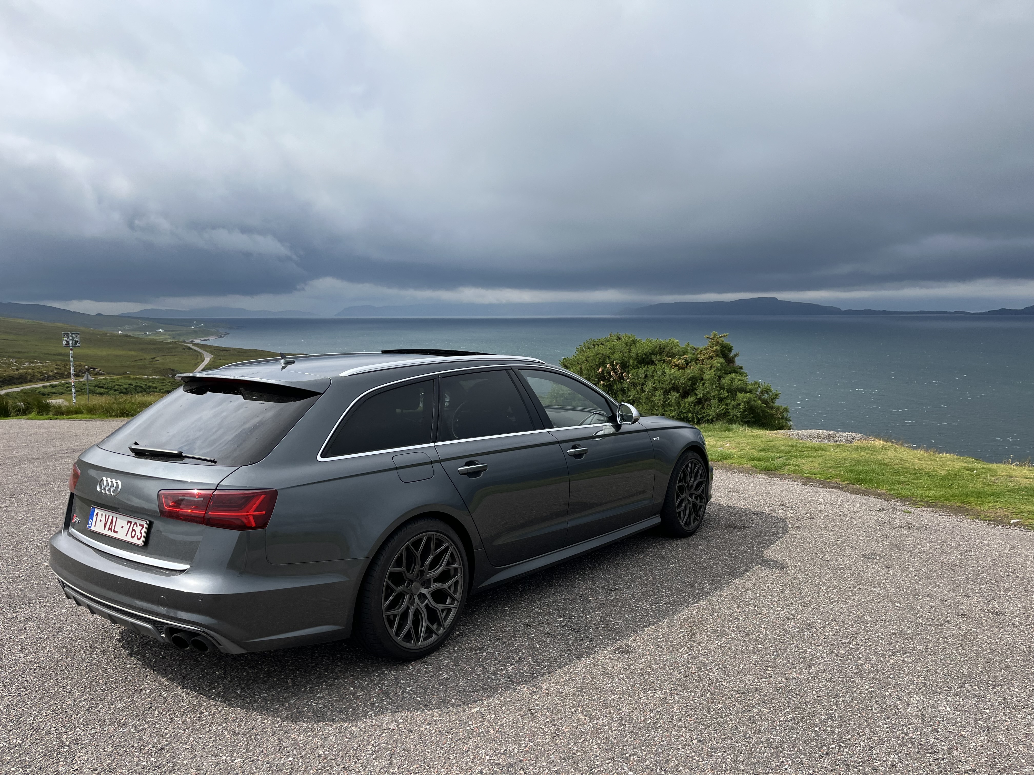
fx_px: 777
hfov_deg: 67.3
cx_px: 517
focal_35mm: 26
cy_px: 388
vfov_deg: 53.1
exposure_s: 1/3311
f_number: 1.6
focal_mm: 5.1
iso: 50
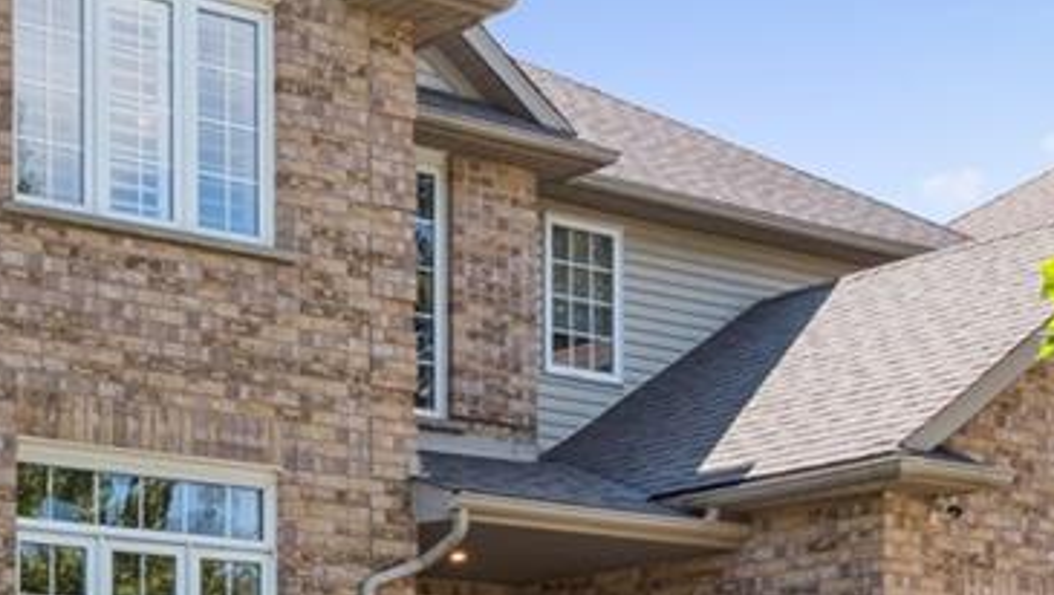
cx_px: 185
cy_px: 452
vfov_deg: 13.7
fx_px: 2461
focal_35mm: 88
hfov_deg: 23.7
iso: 200
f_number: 16
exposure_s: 1/100
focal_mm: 30
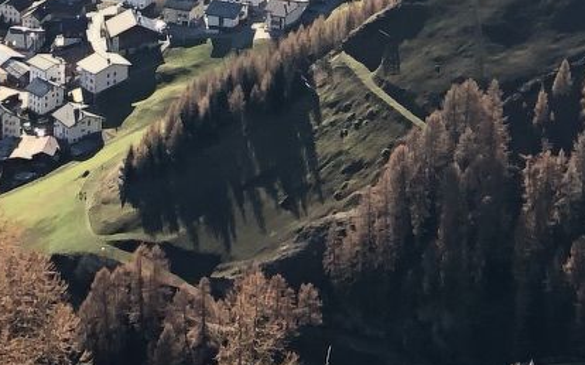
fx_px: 2342
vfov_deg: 8.3
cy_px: -430
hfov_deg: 14.0
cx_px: 593
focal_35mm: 147
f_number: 1.8
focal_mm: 4
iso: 20
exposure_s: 1/827
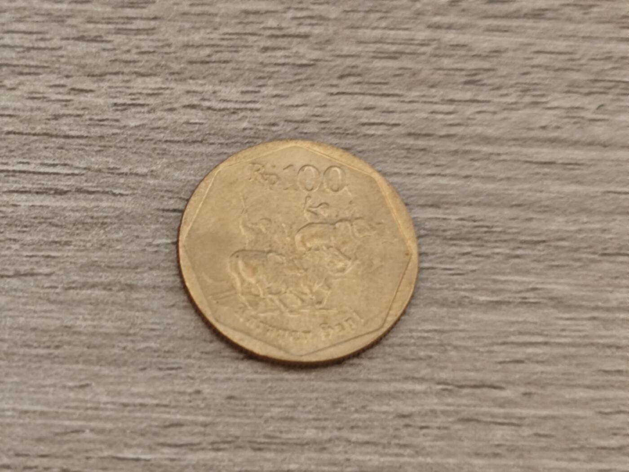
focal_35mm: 75
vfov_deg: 19.6
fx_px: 1363
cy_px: 236
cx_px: 314
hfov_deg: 26.0
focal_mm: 8.7
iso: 640
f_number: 1.9
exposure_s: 1/35.4
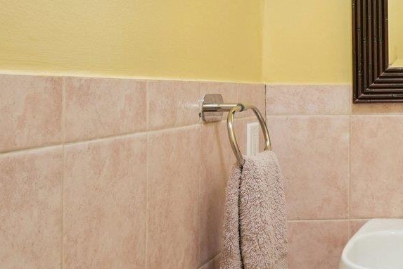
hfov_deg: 32.9
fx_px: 560
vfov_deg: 26.9
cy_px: 110
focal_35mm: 50
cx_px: 477
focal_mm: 14
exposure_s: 1/2.5
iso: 400
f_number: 9
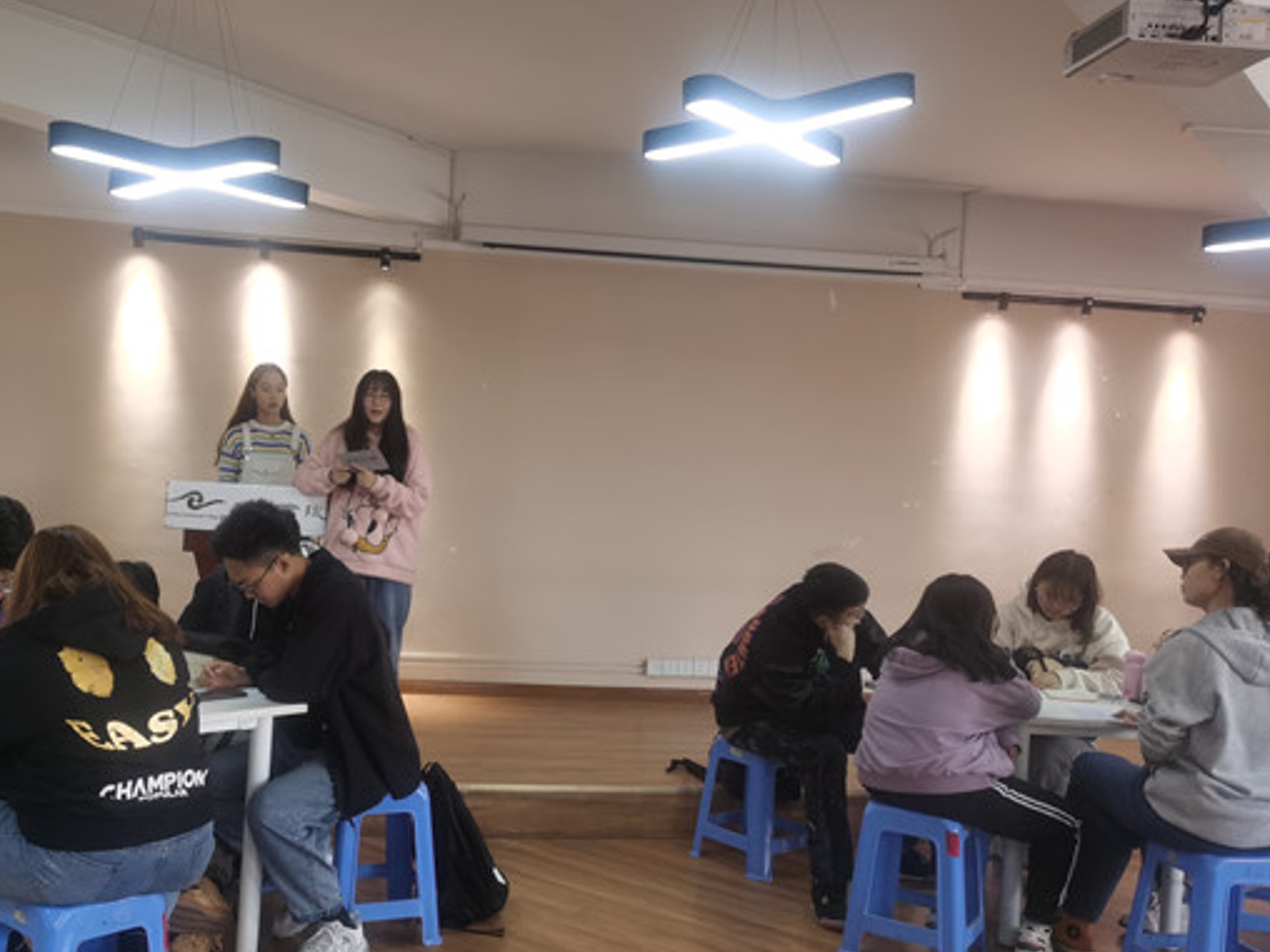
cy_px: 507
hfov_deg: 53.4
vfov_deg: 41.8
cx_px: 482
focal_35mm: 34
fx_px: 1247
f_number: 1.6
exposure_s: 1/100
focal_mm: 5.56
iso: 160
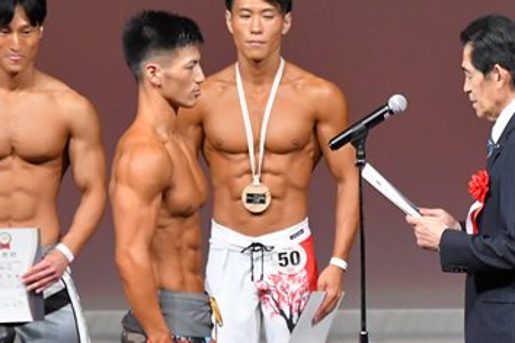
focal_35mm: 690
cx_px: 498
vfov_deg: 2.0
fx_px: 9870
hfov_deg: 3.0
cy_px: 318
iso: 4000
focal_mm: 210
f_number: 5.6
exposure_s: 1/400
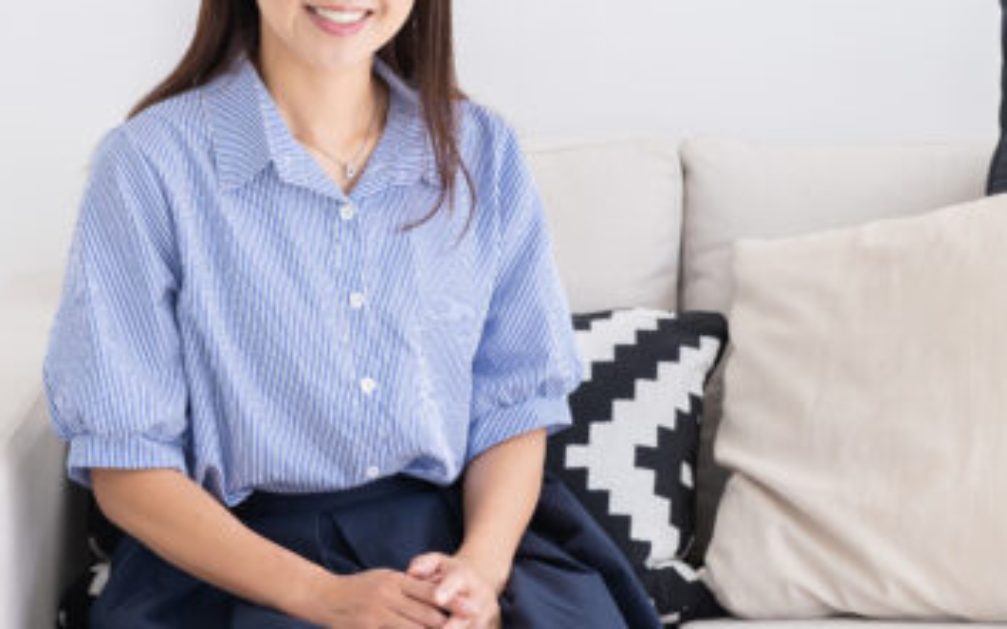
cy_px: 151
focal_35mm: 145
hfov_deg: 14.4
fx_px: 3978
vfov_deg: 9.0
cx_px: 515
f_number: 3.5
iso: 200
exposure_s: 1/125
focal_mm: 70
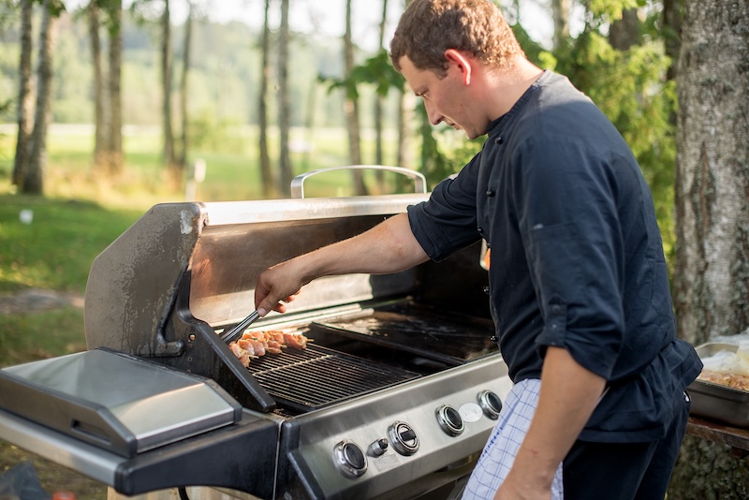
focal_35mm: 50
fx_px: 1041
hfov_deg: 39.6
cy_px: 250
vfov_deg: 27.0
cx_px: 374
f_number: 2.2
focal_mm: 50
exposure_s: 1/500
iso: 100
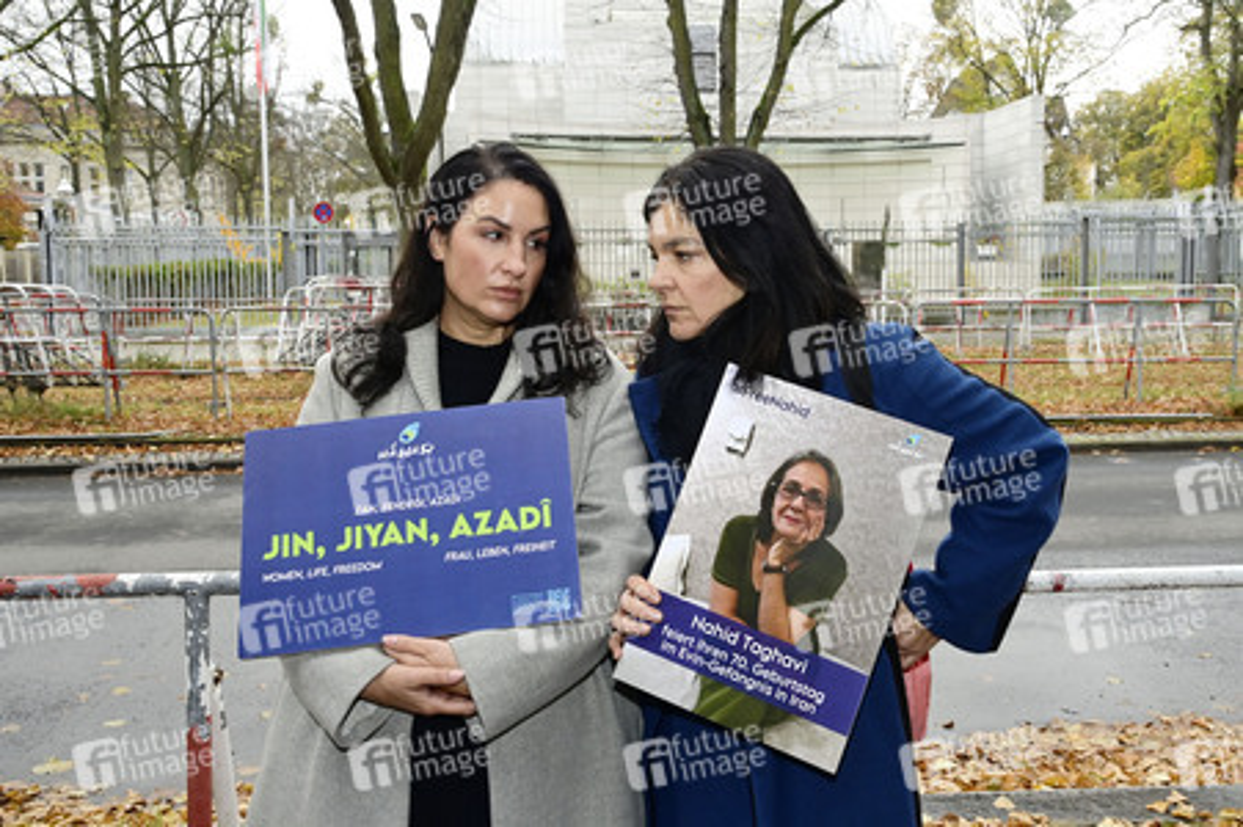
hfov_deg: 55.8
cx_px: 622
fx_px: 1173
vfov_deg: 38.8
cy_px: 414
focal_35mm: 34
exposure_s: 1/125
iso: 1600
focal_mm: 34
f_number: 11
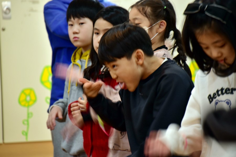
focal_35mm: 300
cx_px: 118
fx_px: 1967
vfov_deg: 4.6
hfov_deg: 6.9
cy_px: 78
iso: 800
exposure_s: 1/40
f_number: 6.3
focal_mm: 200
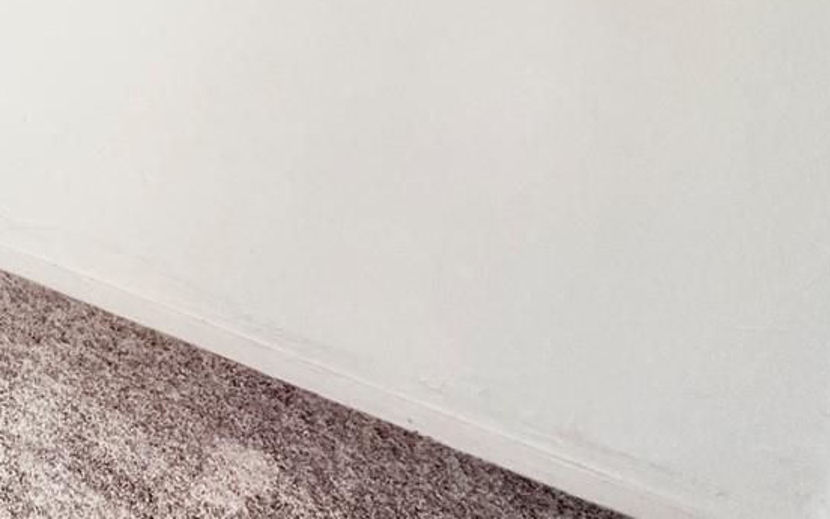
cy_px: -167
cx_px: -340
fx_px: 973
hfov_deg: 31.0
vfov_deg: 25.4
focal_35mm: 43
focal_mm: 2.22
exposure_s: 1/63
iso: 320
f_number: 2.2
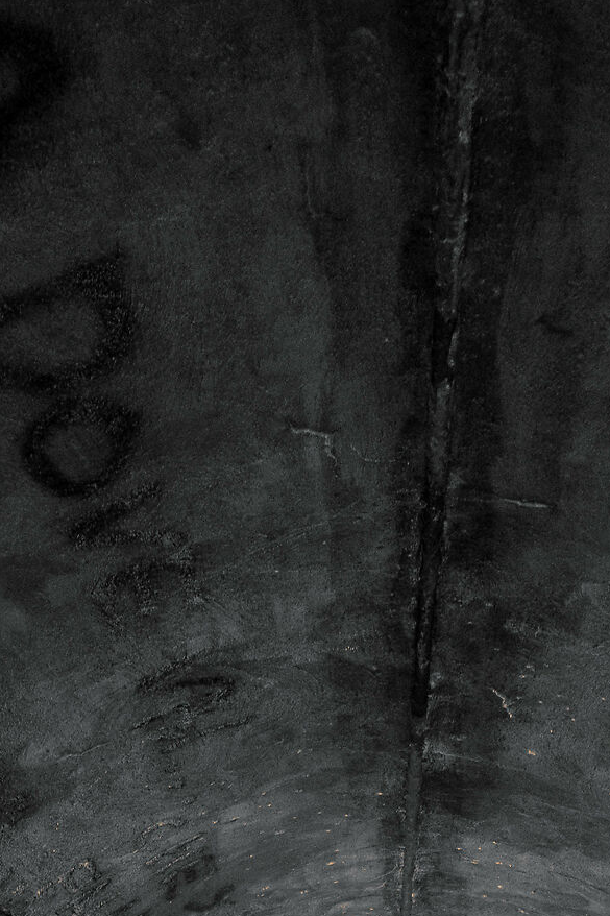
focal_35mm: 41
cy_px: 1214
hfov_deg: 32.3
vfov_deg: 33.4
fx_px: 1042
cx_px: 408
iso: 3200
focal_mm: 10
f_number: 4
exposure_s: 1/30
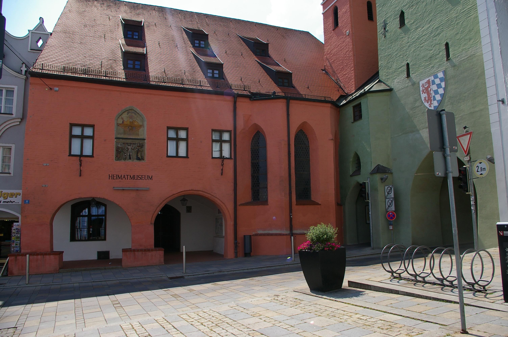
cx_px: 254
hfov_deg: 67.4
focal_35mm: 27
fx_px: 381
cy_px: 168
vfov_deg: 47.8
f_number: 11
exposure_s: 1/180
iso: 200
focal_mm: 18
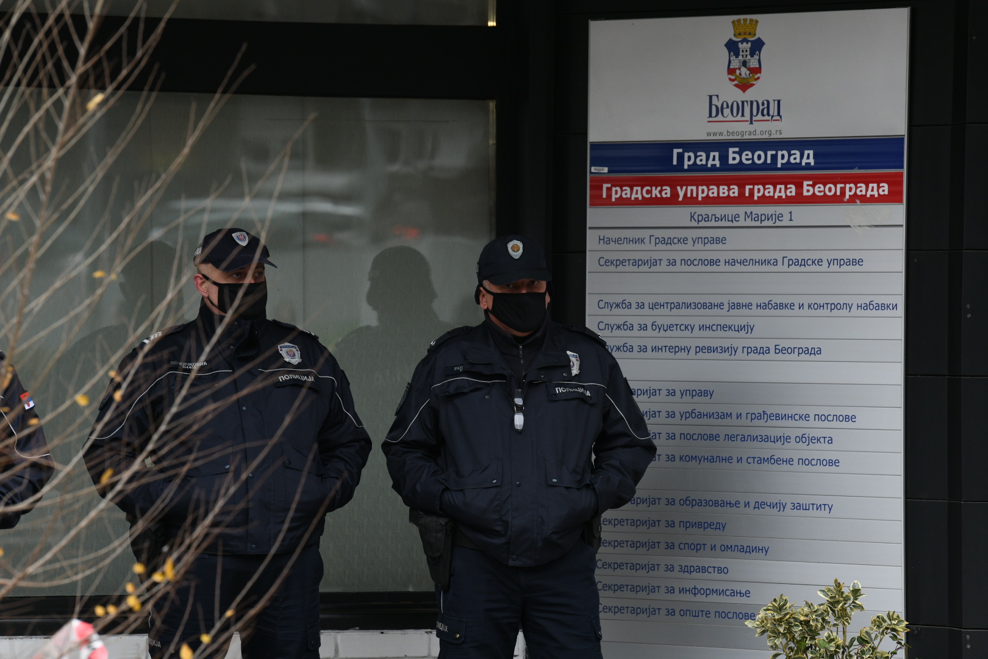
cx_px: 494
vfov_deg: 6.9
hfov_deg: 10.3
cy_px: 330
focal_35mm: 200
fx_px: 5488
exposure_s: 1/160
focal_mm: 200
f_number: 6.3
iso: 1000
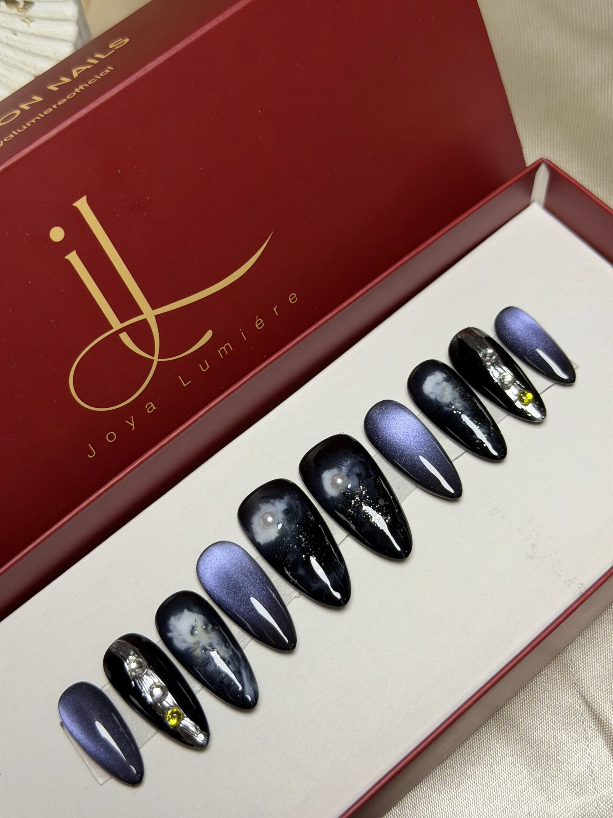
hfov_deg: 30.3
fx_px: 1133
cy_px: 409
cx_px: 306
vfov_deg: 39.7
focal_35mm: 48
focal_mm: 6.76
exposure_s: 1/50
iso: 50
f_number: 1.78
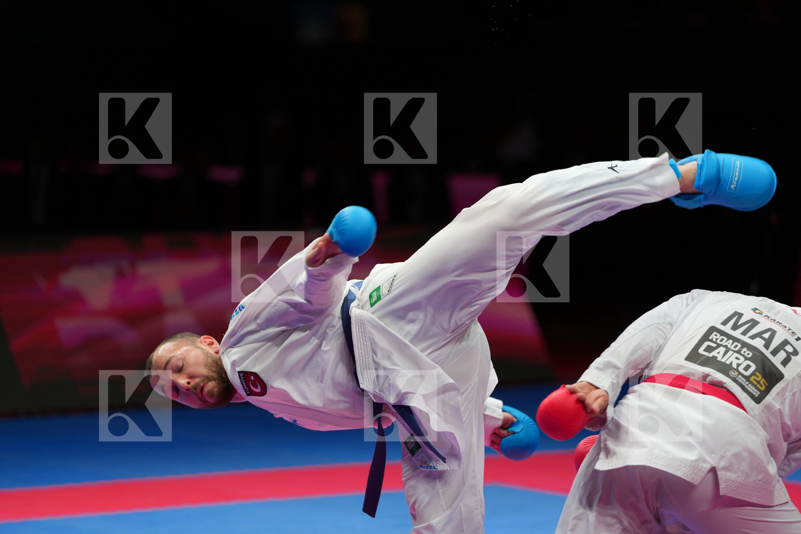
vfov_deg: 7.8
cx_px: 400
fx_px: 3915
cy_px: 267
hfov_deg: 11.7
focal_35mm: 176
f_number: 2.8
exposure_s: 1/1000
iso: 500
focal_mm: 176
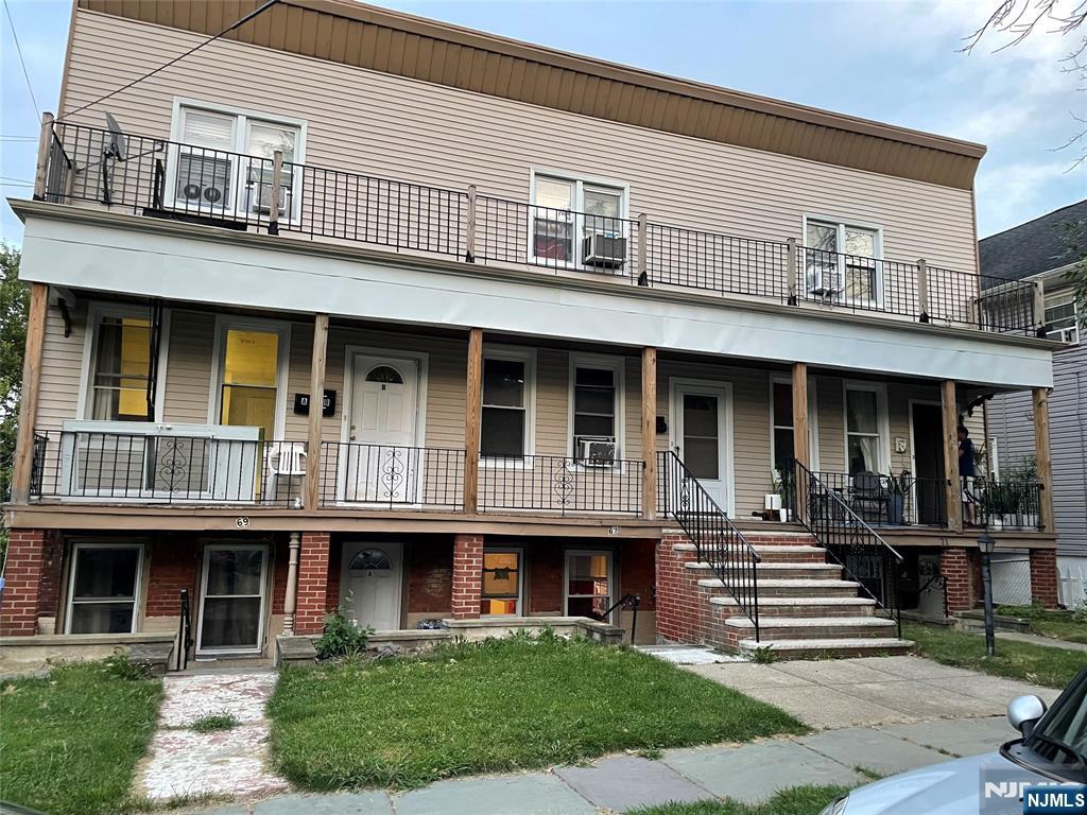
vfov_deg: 53.1
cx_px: 544
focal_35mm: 26
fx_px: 816
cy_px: 408
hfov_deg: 67.3
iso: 125
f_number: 1.6
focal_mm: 4.2
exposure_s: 1/97
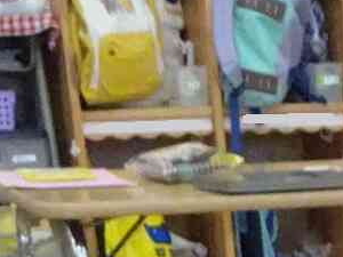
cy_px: 812
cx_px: 502
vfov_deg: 7.8
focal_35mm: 160
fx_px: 1585
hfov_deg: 11.8
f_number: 3.5
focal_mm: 4.1
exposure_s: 1/250
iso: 1600
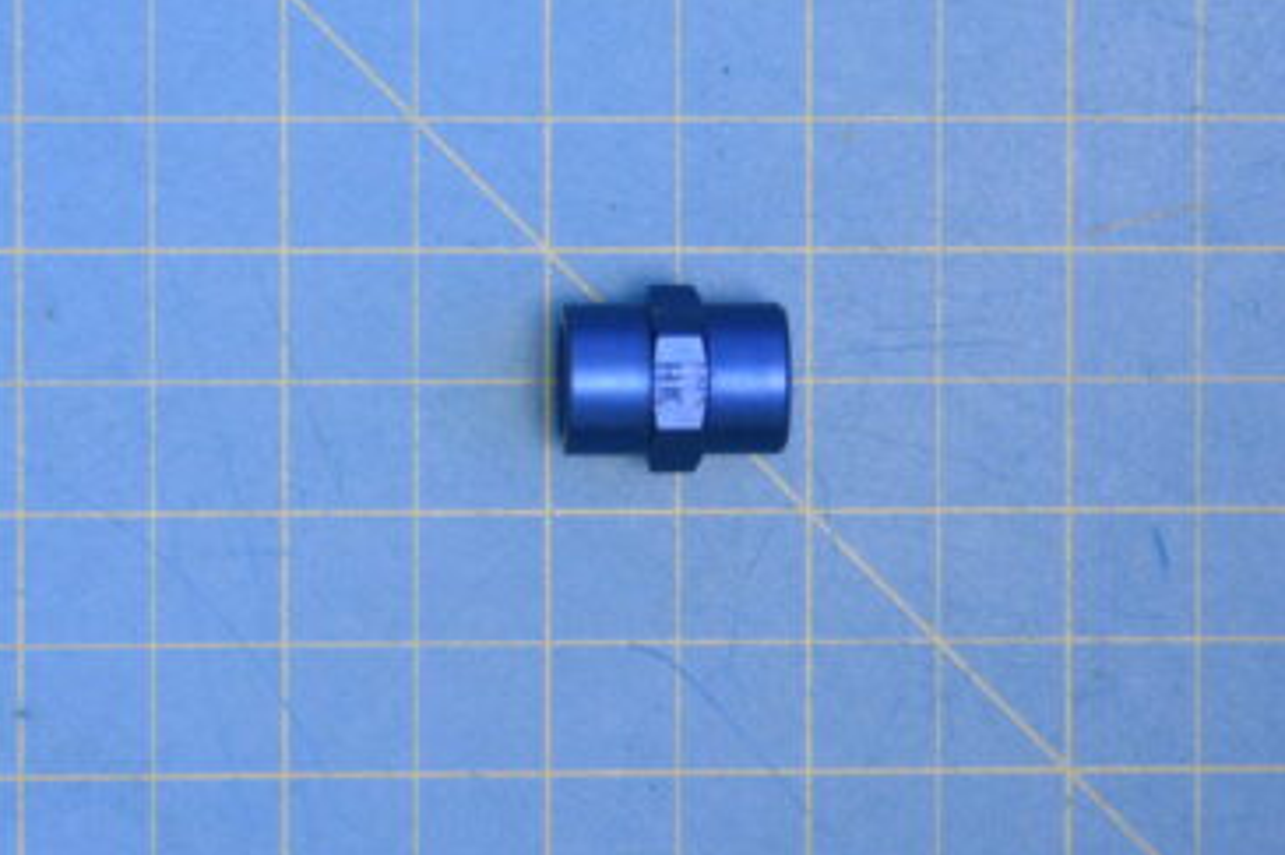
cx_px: 676
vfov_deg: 3.7
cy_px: 380
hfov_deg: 5.6
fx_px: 13200
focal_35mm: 370
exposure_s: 1/8
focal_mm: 200
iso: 6400
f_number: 8
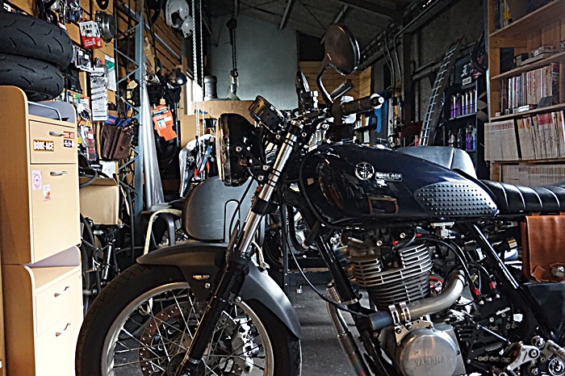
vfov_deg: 41.7
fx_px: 494
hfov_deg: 59.5
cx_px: 282
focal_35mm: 32
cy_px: 188
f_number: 4
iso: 3200
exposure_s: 1/125
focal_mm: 21
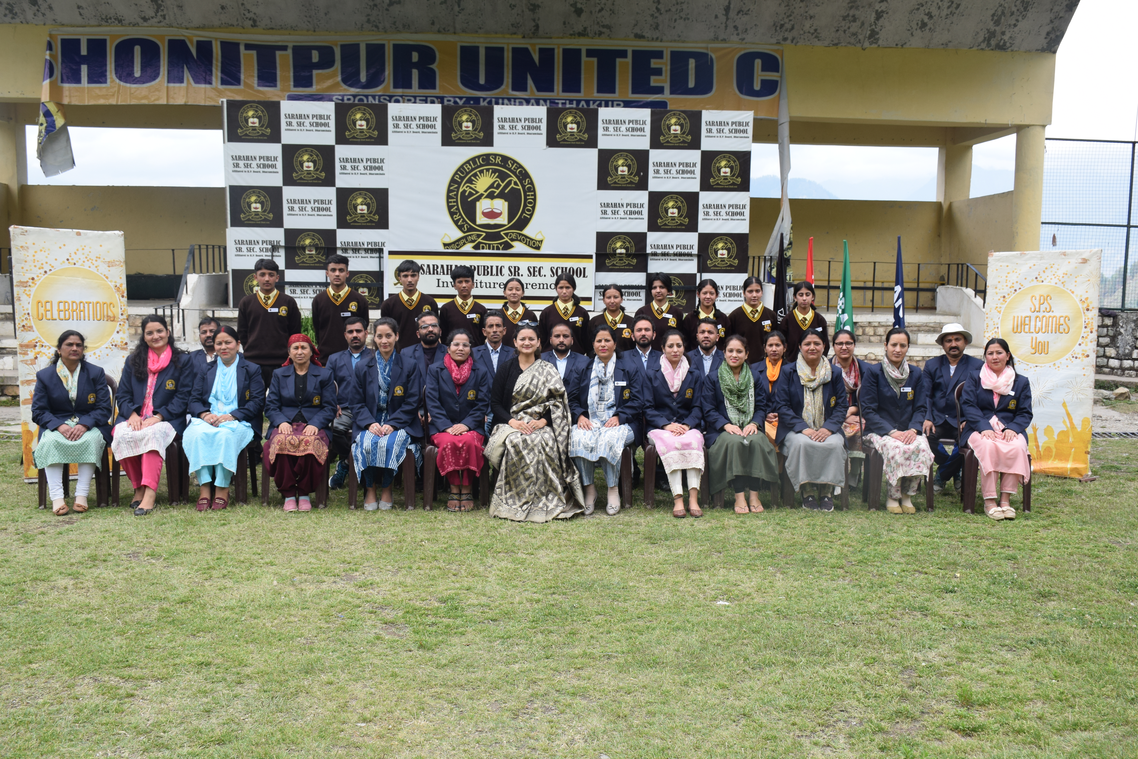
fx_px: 1090
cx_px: 569
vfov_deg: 38.4
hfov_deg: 55.1
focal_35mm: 34
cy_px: 380
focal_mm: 23
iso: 250
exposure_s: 1/250
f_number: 8
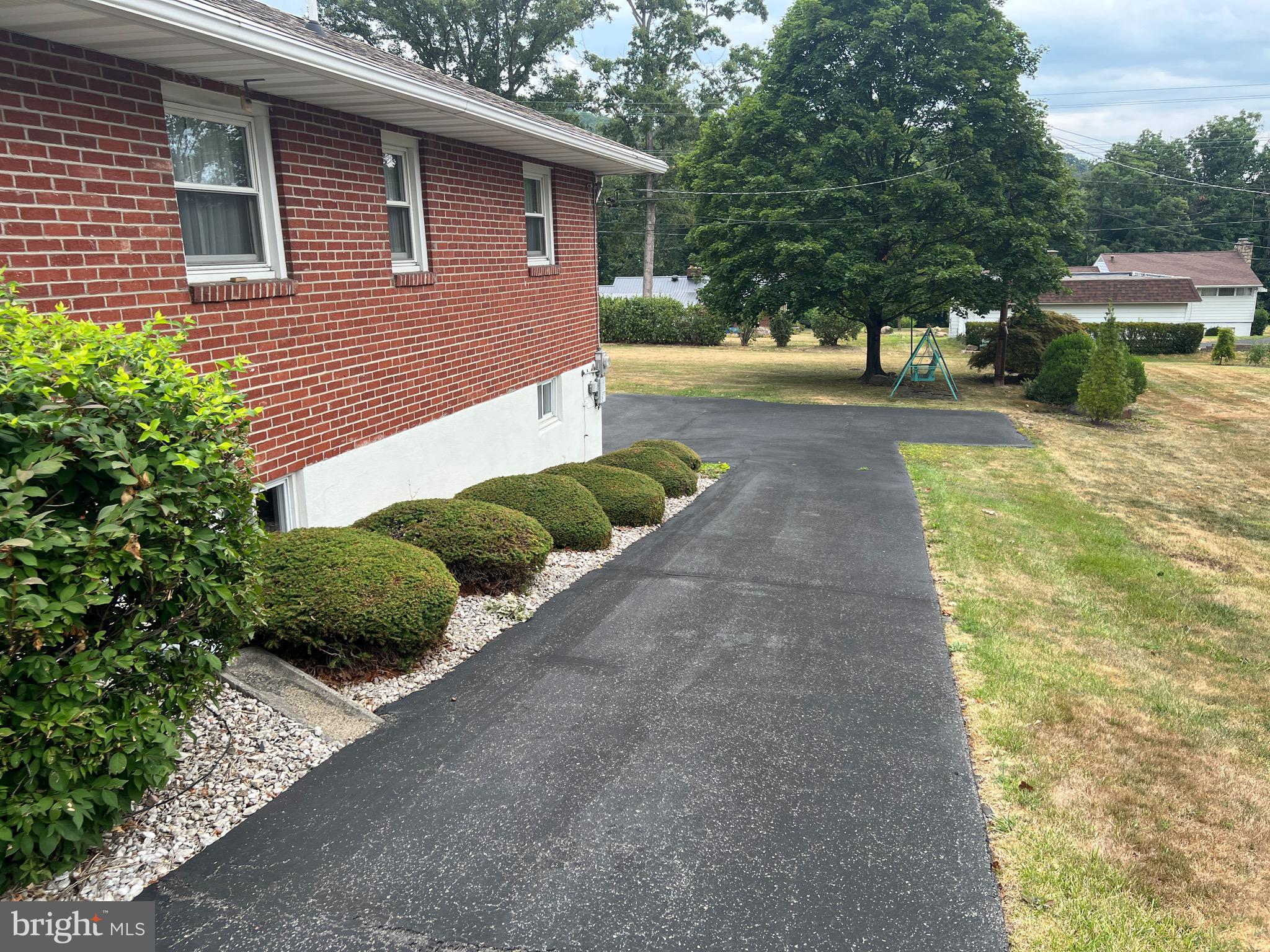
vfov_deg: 53.1
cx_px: 635
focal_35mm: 26
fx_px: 954
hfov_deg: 67.3
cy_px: 476
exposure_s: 1/628
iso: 50
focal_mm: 5.7
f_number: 1.5
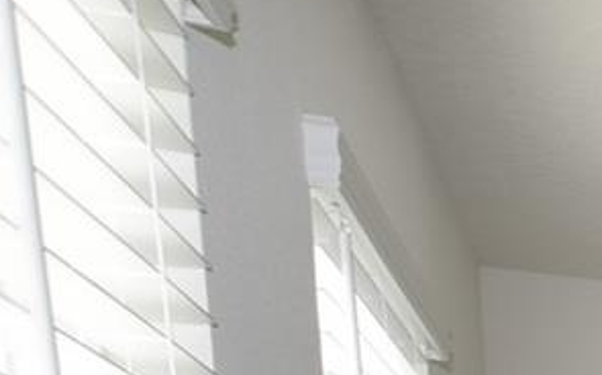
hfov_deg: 14.7
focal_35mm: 83
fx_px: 1361
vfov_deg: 12.0
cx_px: 1467
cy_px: 958
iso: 140
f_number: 5
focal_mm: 10
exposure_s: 1/200
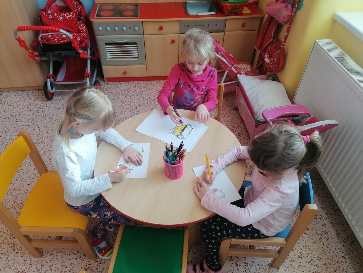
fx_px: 283
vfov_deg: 51.4
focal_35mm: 27
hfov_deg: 65.3
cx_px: 182
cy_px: 136
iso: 100
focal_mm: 4.75
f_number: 1.8
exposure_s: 1/50
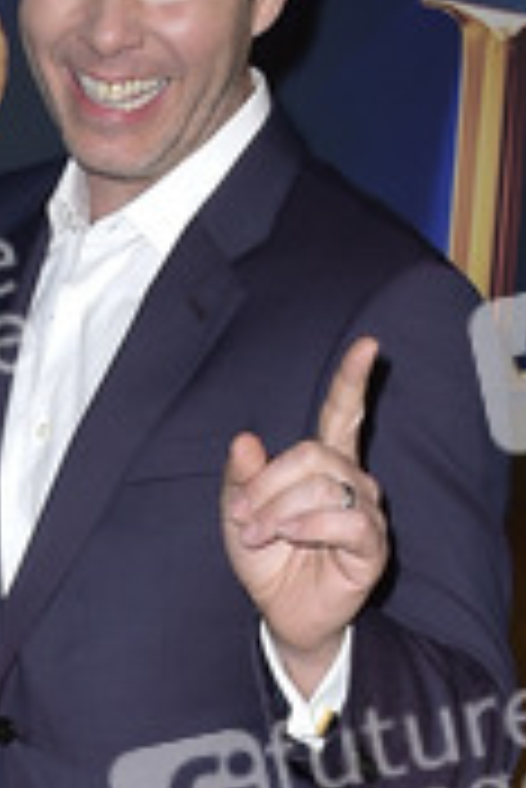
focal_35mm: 73
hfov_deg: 18.0
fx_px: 1597
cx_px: -65
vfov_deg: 27.4
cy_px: 572
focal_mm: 32
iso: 320
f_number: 6.3
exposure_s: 1/250
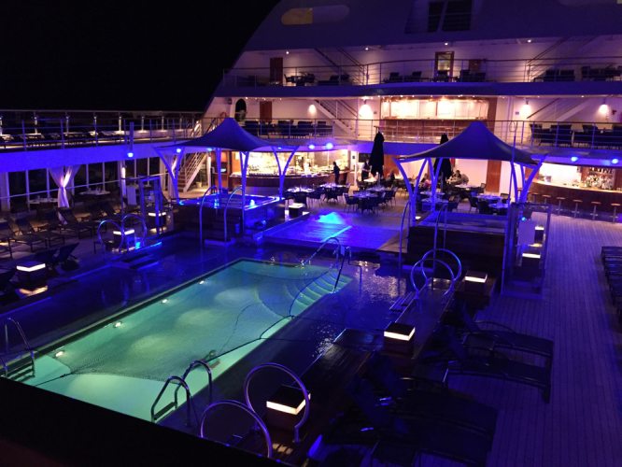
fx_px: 521
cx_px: 311
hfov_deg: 61.6
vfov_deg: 48.3
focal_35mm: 29
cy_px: 234
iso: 250
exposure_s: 1/15
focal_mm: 4.15
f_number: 2.2
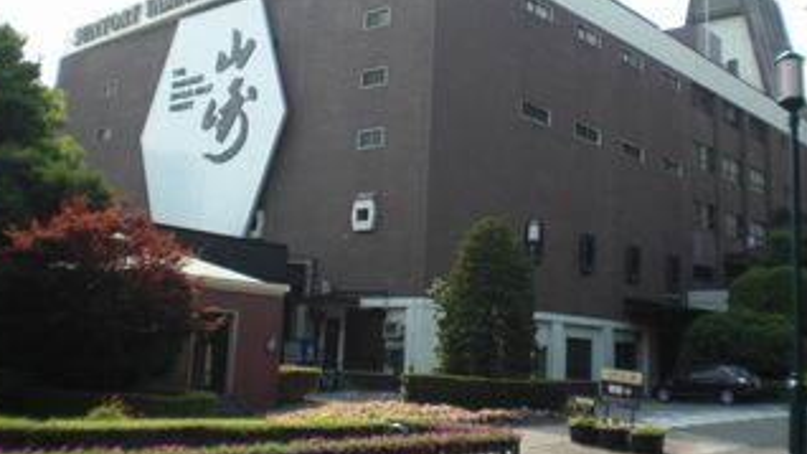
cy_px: 153
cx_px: 400
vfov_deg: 26.4
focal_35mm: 45
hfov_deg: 45.5
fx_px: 963
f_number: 3.1
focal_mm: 6.3
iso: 64
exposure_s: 1/400
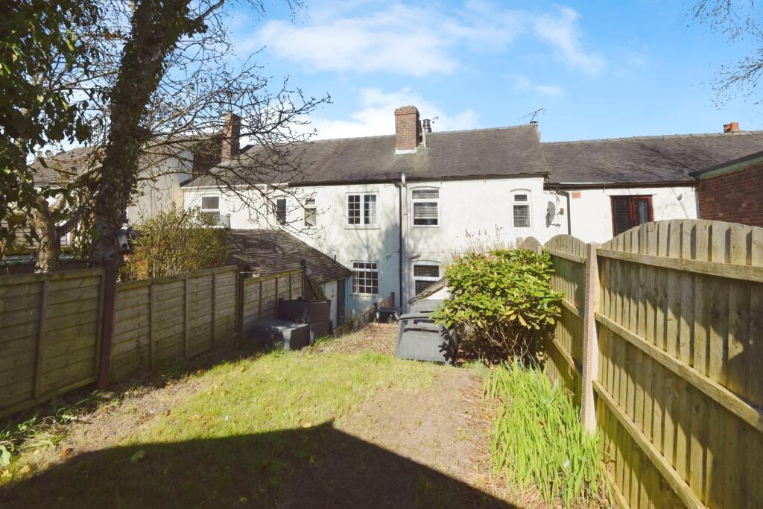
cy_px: 254
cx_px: 382
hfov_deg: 96.7
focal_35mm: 16
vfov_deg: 73.8
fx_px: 339
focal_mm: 16
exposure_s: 1/1600
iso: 400
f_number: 7.1
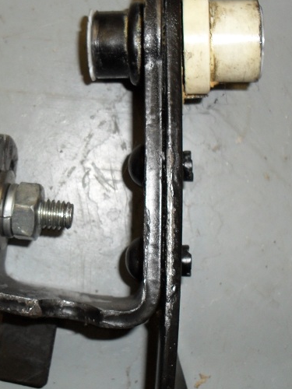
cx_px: 109
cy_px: 188
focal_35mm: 56
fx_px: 630
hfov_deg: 26.0
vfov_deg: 34.3
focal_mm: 6.3
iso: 200
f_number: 3.2
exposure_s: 1/45
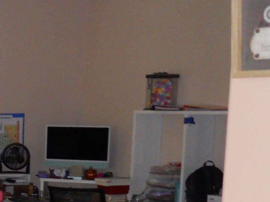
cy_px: 188
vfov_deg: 14.8
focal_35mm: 99
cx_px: -199
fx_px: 772
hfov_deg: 16.8
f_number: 2.7
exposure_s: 1/25
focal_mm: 5
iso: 250
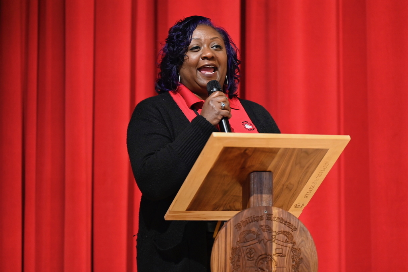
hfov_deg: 10.3
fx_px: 2267
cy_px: 136
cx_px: 204
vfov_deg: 6.9
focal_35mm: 200
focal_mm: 200
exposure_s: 1/200
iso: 3200
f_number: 2.8
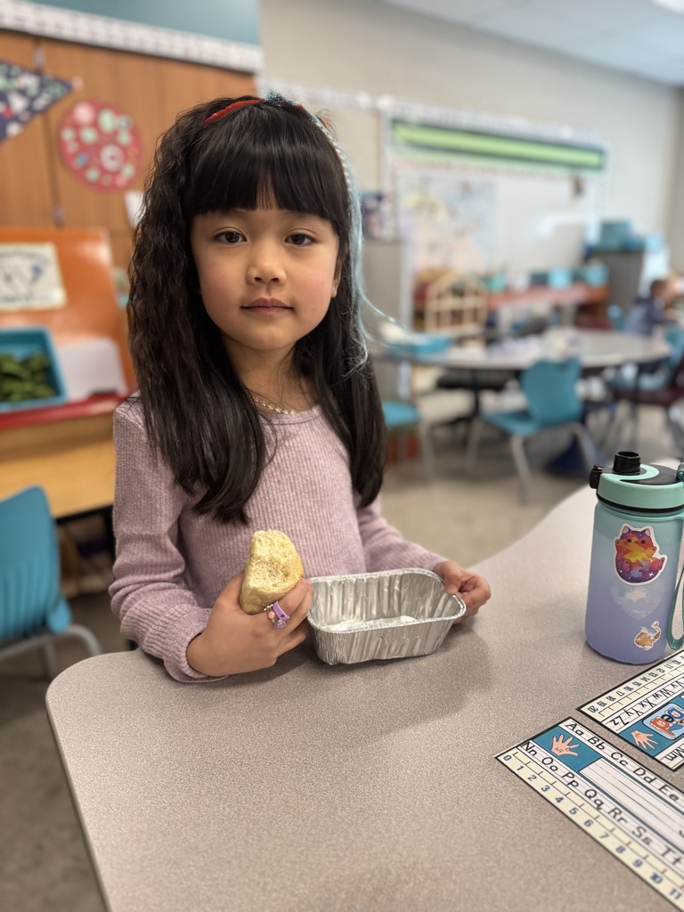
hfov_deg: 56.8
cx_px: 342
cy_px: 456
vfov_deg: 71.6
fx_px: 632
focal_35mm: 24
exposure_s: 1/60
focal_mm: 6.76
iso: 320
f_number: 1.78
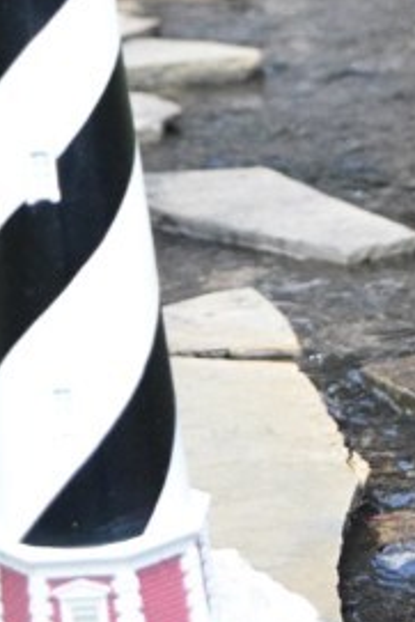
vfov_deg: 14.9
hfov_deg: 10.1
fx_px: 2348
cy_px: 30
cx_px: 108
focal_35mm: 136
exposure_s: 1/4000
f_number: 4.5
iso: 6400
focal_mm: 32
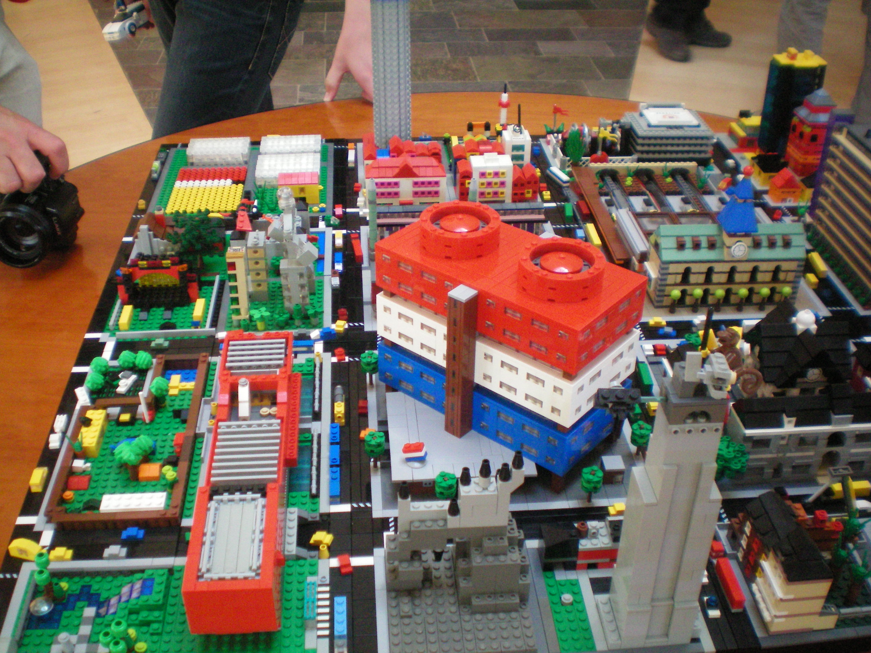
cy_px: 326
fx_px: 956
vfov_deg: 37.7
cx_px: 436
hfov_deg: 49.0
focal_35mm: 38
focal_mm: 6.3
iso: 320
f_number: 3.1
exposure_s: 1/60
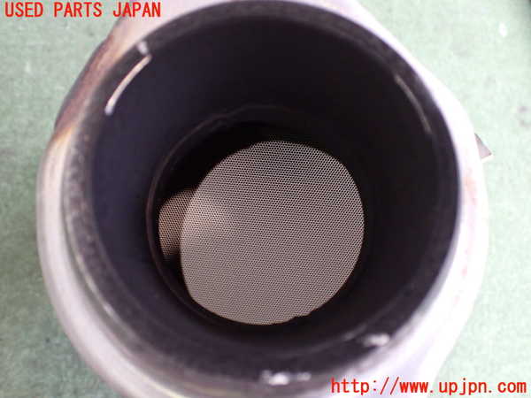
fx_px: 460
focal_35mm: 30
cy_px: 199
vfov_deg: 46.8
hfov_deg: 60.0
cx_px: 266
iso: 640
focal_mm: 5.4
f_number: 2.3
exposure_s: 1/125
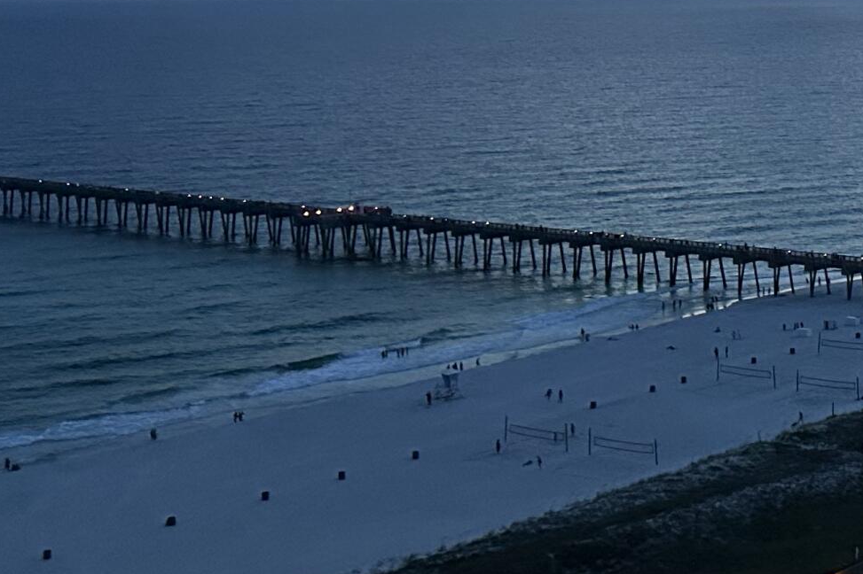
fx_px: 1845
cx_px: 999
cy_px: 62
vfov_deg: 17.5
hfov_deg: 24.2
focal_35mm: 77
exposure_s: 1/40
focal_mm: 6.86
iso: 640
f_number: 1.78
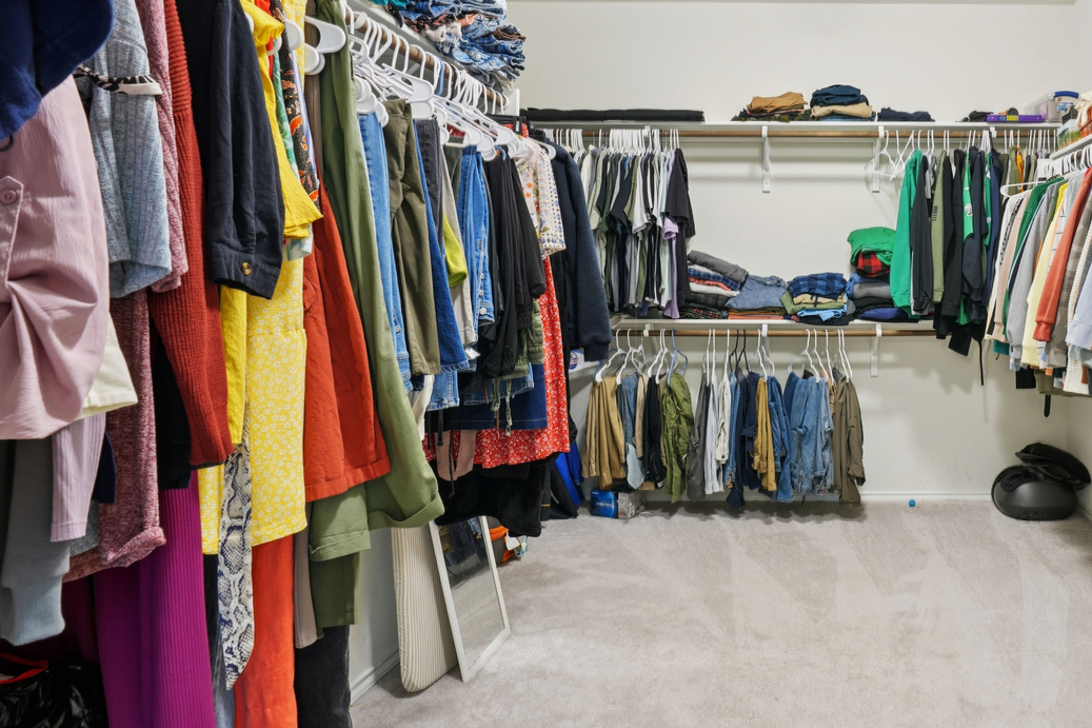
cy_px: 314
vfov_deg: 51.1
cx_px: 833
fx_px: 758
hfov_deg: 66.6
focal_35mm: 25
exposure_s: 1/1.43
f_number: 8
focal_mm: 16
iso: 400
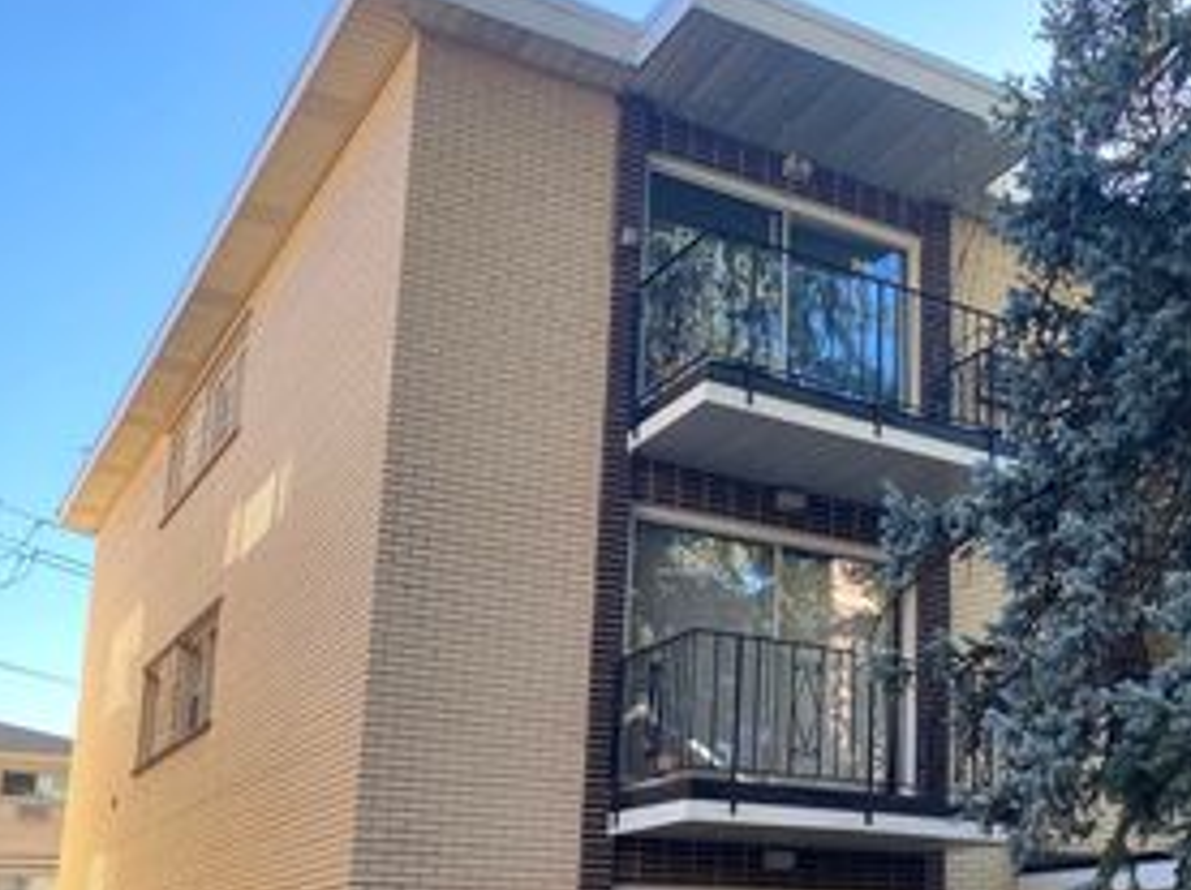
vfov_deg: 30.2
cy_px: 681
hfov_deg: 38.2
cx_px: 1032
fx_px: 1615
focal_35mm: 47
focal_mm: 4.25
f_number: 1.8
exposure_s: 1/255
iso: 32
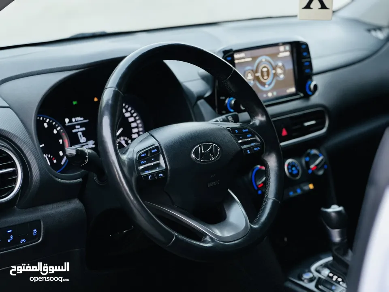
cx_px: 194
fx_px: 865
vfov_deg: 19.1
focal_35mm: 77
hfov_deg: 25.3
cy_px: 146
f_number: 2.8
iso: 400
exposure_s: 1/16
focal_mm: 9
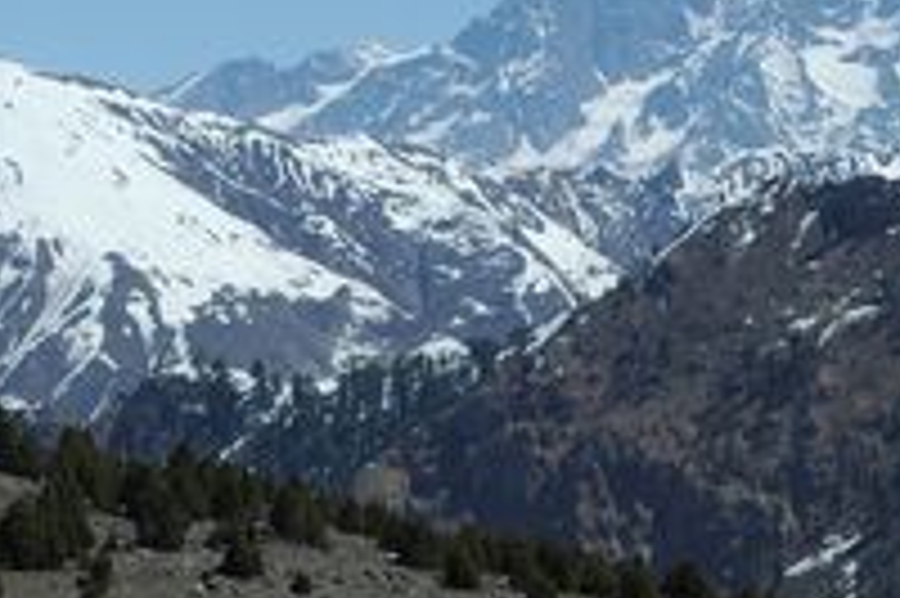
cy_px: 715
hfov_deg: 9.1
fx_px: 5620
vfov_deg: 6.1
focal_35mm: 225
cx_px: 292
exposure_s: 1/800
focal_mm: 50
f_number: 8
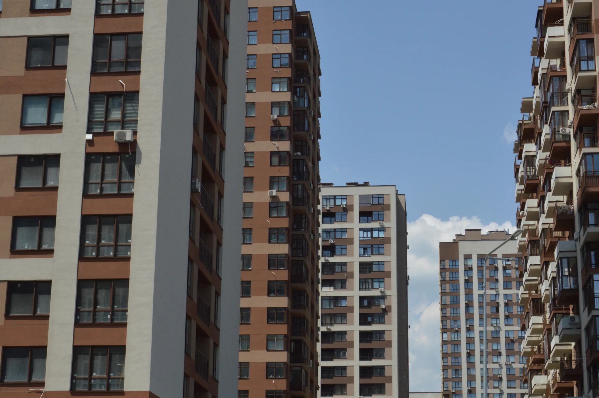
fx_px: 1147
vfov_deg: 19.7
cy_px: 218
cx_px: 318
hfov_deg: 29.3
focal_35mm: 69
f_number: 16
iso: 400
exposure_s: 1/640
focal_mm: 40
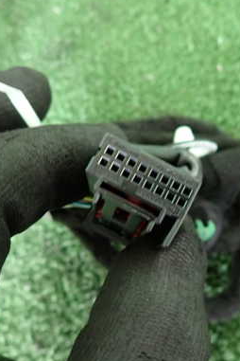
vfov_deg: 47.4
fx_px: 410
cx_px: 137
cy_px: 185
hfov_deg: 32.6
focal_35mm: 41
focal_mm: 4.5
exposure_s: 1/30
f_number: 2
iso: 500
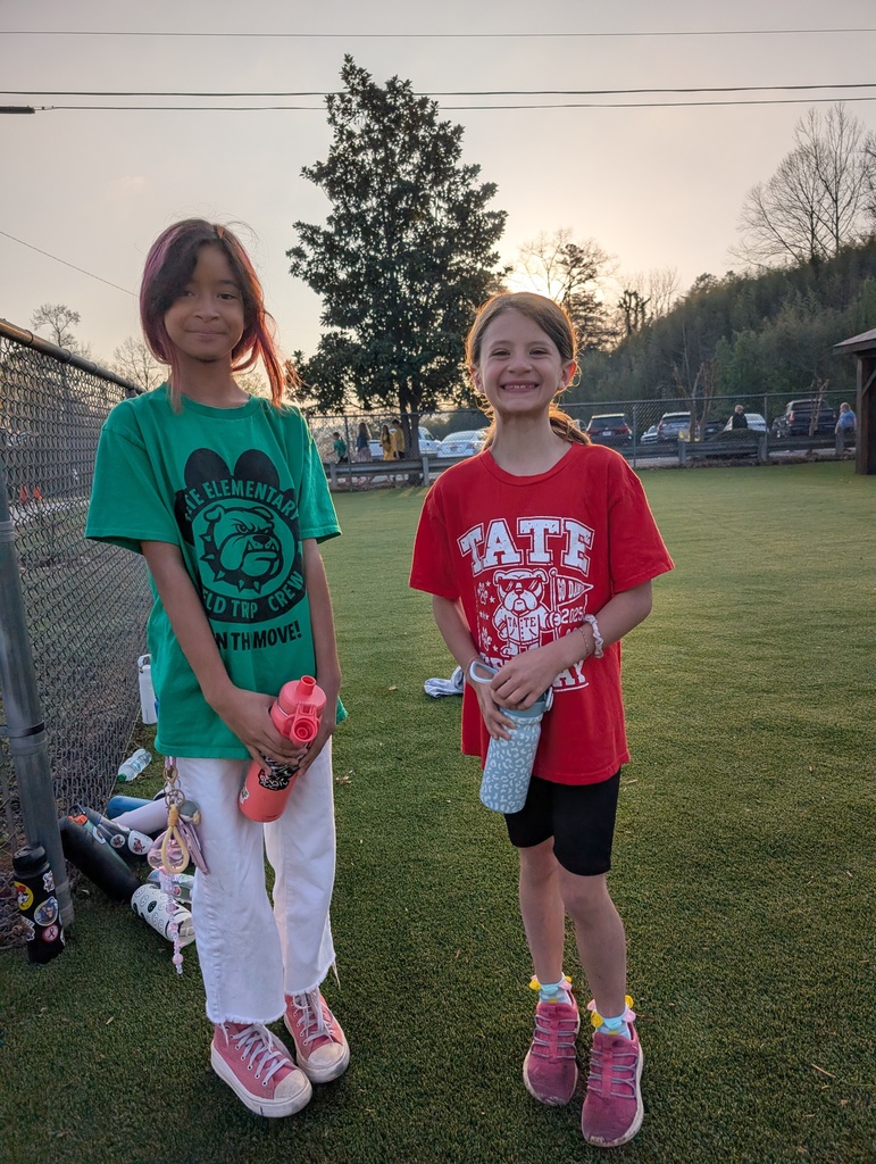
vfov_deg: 71.5
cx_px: 438
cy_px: 582
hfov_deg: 56.9
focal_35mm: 24
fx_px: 808
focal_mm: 6.9
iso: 23
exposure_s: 1/1653
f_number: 1.68
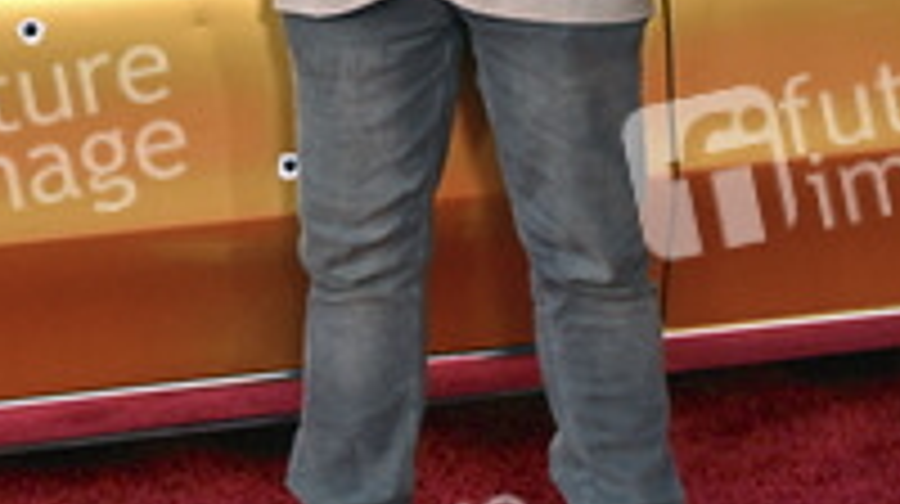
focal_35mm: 130
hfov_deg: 16.5
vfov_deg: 9.2
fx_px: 3099
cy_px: -72
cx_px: 448
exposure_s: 1/320
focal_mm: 62
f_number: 4.5
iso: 3200
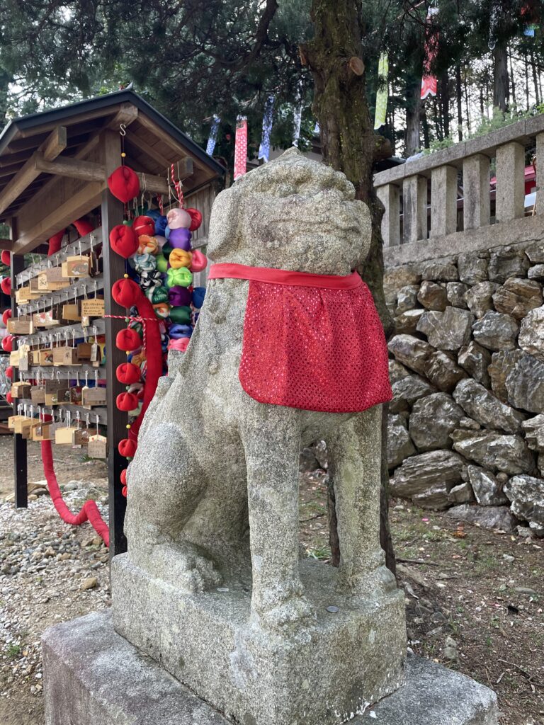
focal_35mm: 26
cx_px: 272
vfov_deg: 67.3
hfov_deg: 53.1
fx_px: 545
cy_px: 362
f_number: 1.6
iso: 50
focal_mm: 4.2
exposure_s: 1/121
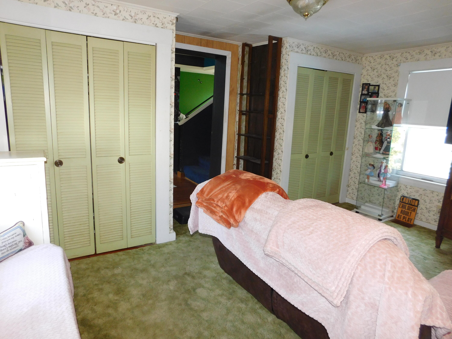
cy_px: 170
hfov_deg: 73.9
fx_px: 300
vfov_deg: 58.9
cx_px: 226
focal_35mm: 23
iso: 200
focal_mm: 4
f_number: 3
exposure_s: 1/30
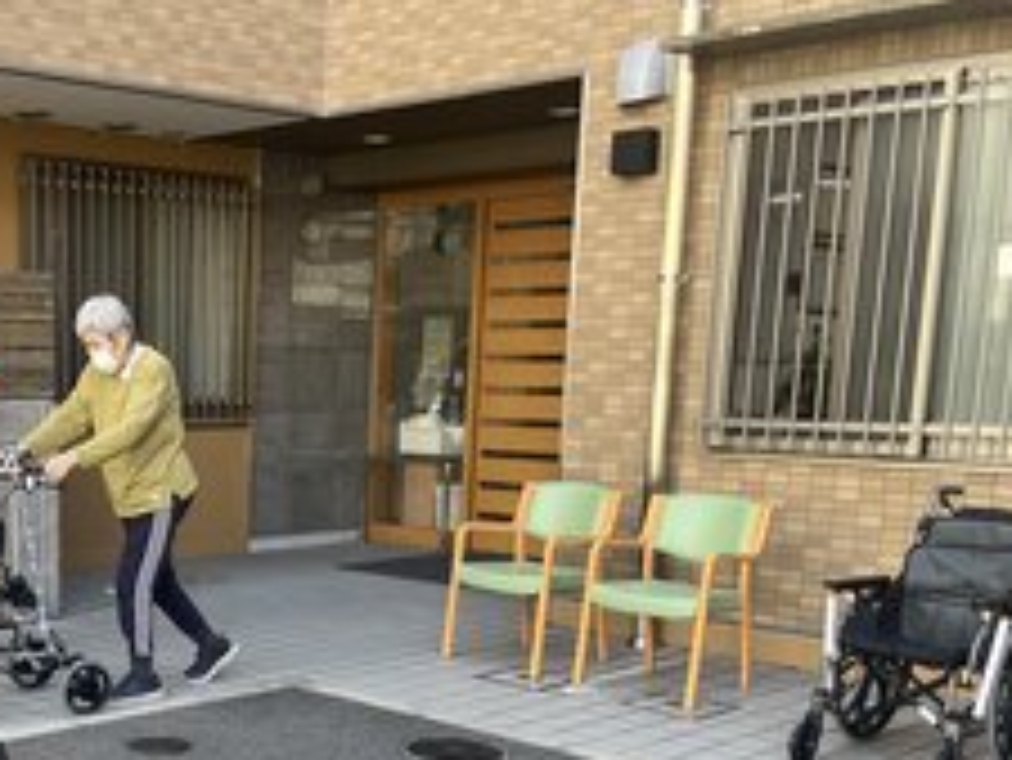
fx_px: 1521
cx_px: 153
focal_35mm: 52
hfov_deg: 35.2
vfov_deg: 27.2
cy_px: 666
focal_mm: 5.1
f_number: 1.6
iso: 40
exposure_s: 1/195
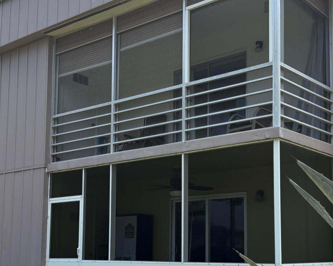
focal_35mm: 55
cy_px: 190
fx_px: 542
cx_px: 191
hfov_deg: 34.1
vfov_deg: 27.3
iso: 100
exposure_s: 1/4167
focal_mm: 6.76
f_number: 1.78
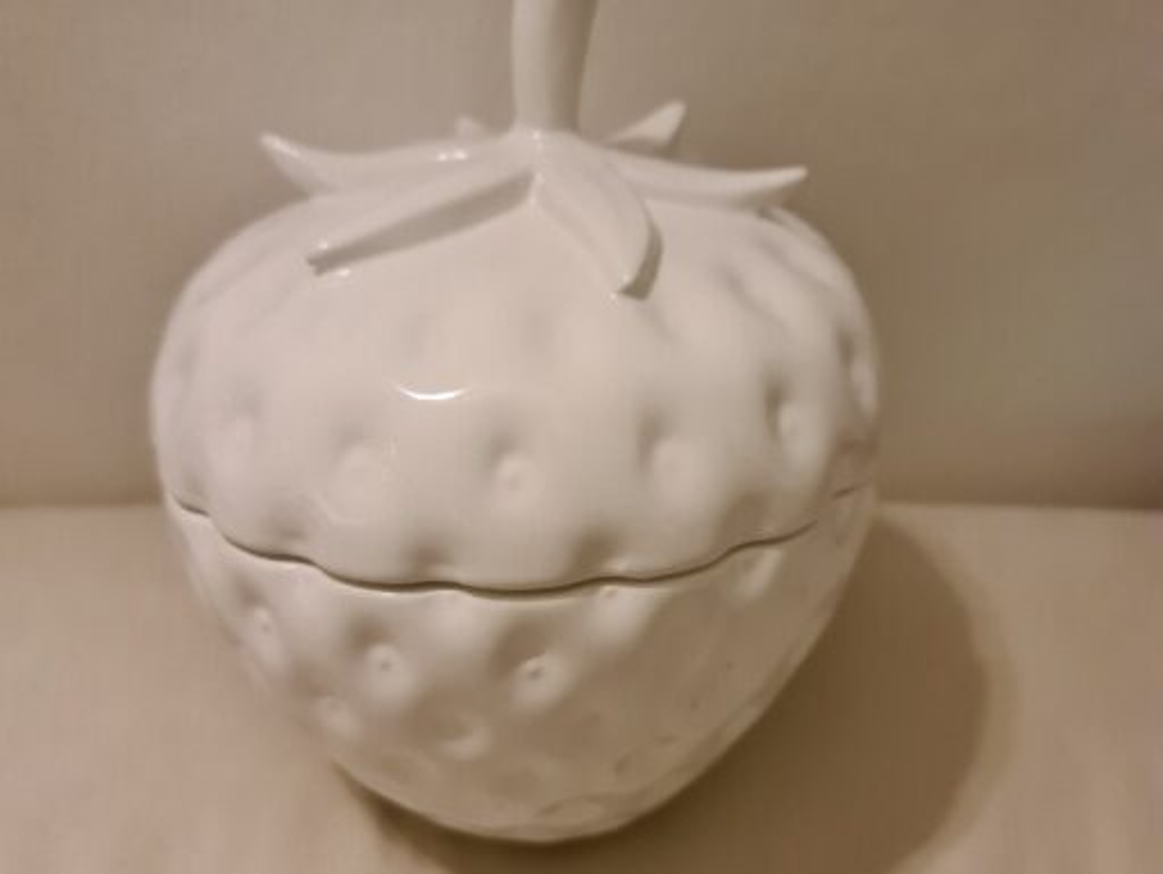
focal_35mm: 25
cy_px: 437
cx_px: 582
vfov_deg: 55.0
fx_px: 841
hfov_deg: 69.3
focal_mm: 7
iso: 1000
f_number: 1.8
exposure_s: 1/100
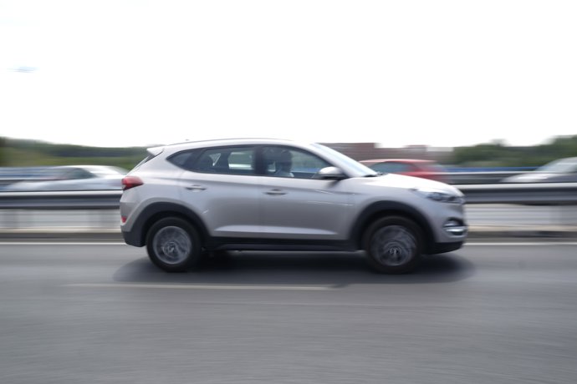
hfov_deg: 54.4
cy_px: 192
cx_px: 288
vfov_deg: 37.9
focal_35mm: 35
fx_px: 561
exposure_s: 1/30
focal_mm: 23
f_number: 13
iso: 100
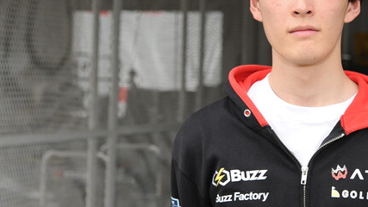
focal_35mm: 106
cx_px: 266
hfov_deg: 20.1
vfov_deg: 11.4
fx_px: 1034
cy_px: 66
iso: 200
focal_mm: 60
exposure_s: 1/90
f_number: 4.8
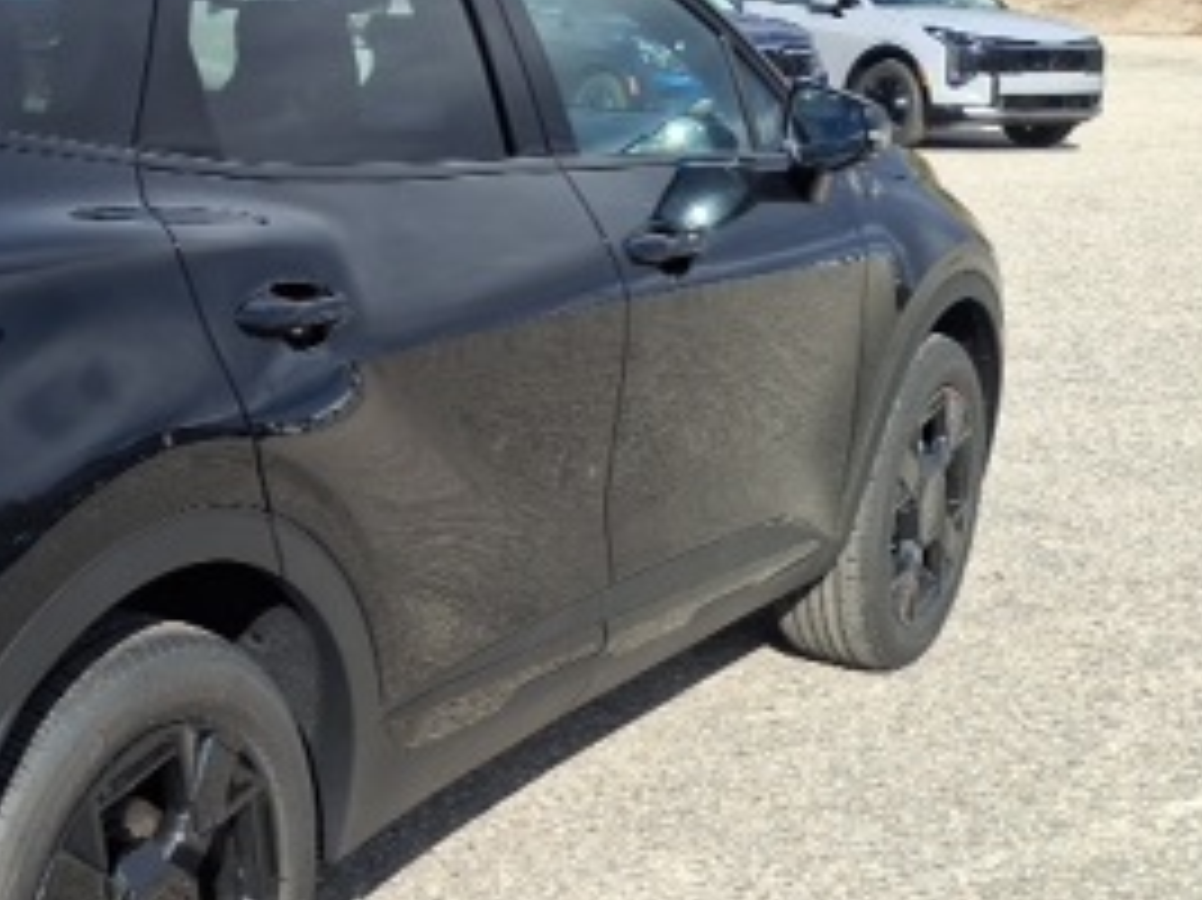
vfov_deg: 24.4
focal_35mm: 60
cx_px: -32
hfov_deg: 29.8
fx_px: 2082
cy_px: 405
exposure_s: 1/1161
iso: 30
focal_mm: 4.69
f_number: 1.8
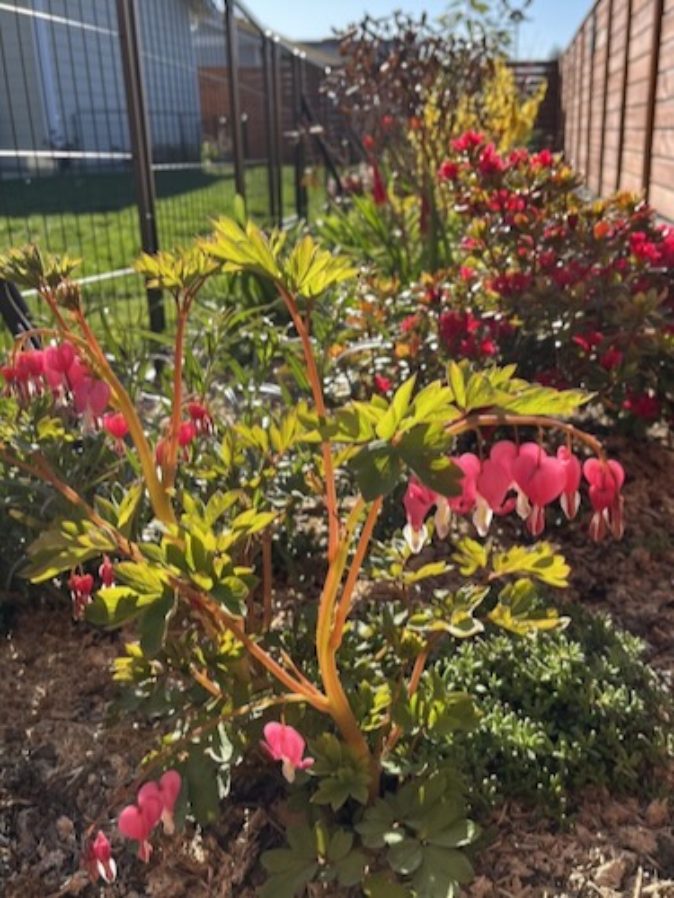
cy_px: 449
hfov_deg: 53.1
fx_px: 675
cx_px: 337
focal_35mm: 26
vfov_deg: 67.3
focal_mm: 5.1
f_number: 1.6
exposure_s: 1/1252
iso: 50
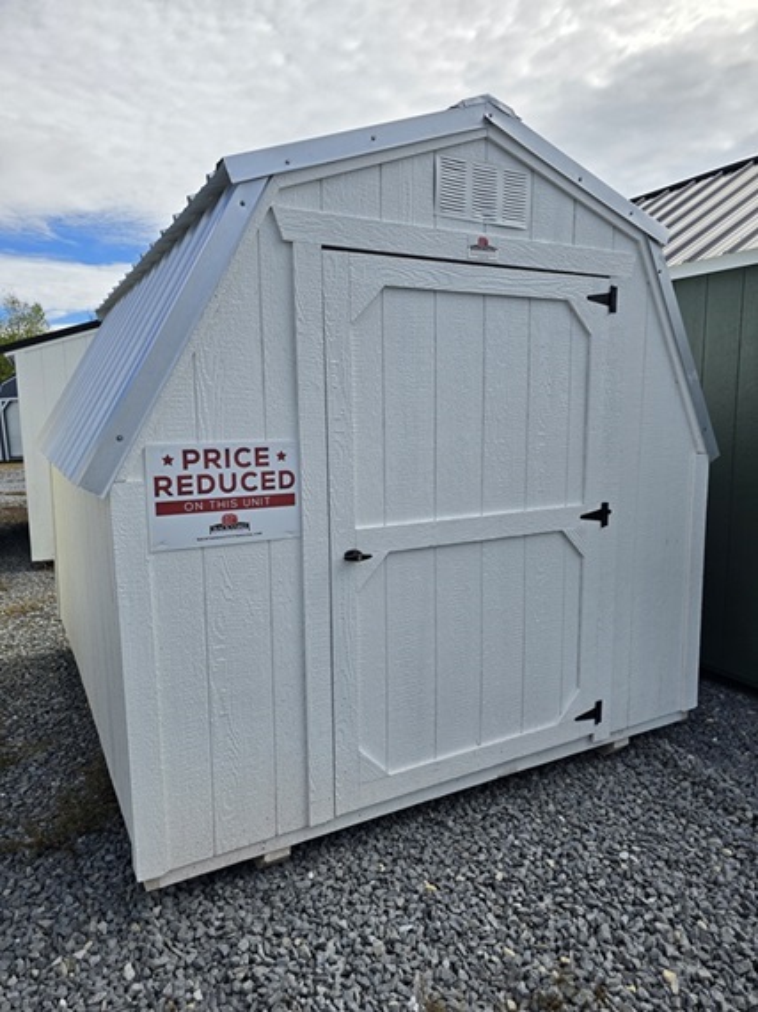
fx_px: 672
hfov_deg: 58.8
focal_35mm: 23
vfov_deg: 73.9
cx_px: 379
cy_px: 506
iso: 12
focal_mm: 6.3
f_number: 1.7
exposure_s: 1/1030
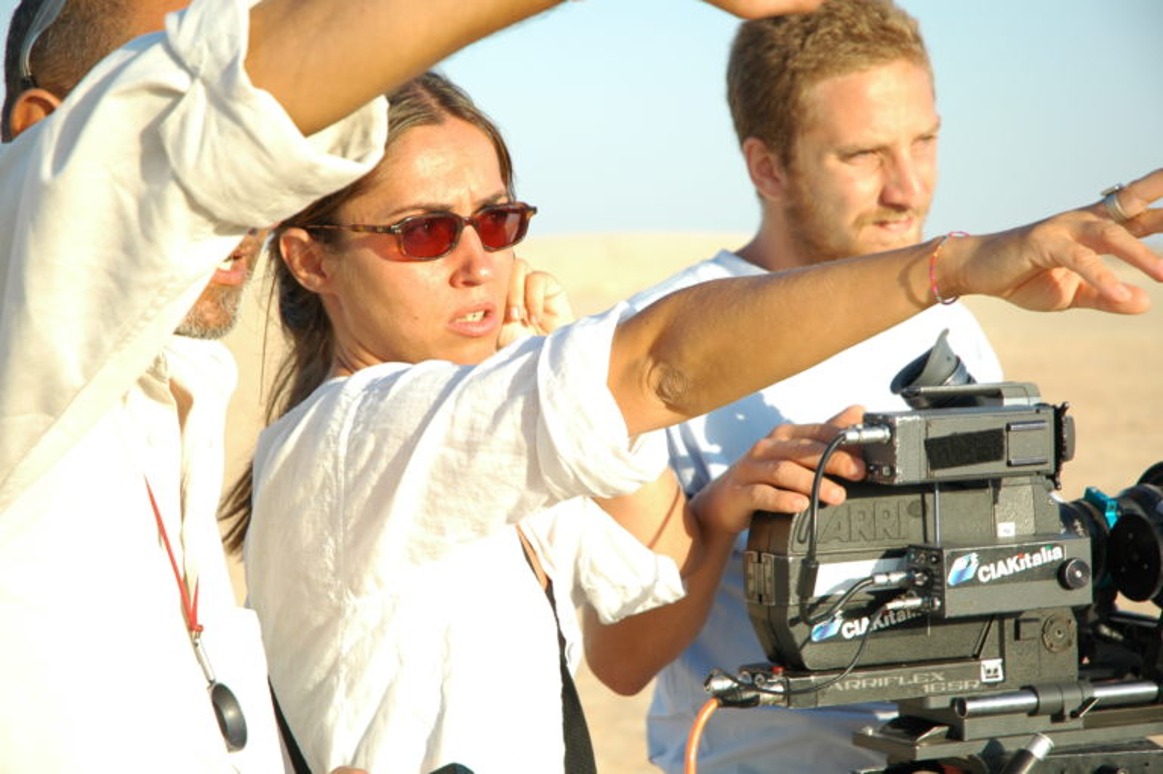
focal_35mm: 105
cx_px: 582
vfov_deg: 13.0
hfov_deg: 19.5
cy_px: 387
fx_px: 3390
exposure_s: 1/320
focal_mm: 70
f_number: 5.6
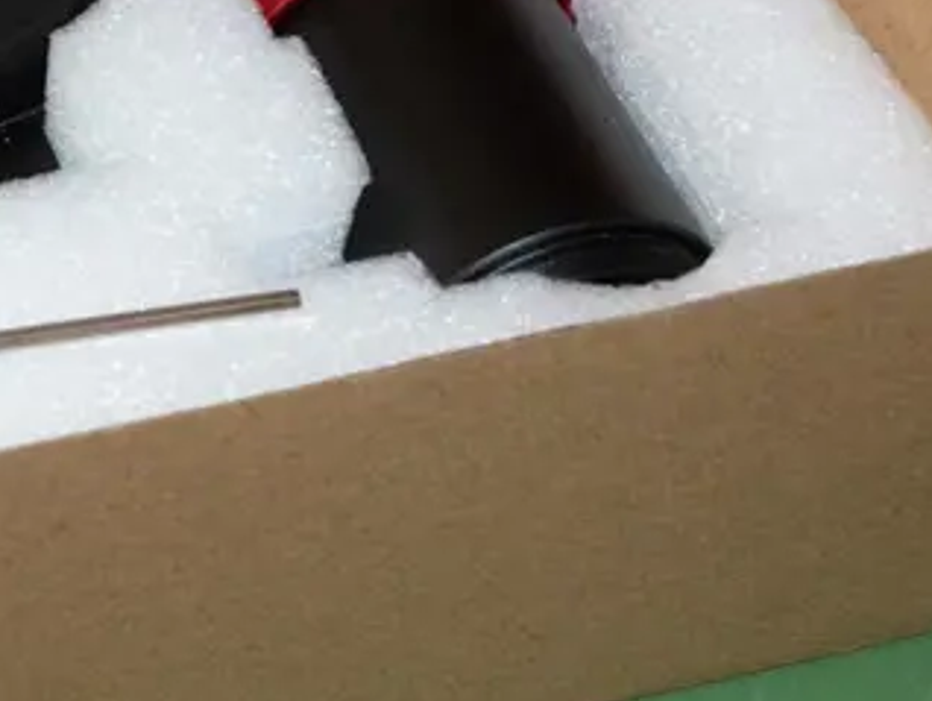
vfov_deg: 14.1
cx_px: -240
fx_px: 2775
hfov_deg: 18.0
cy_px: -62
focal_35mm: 103
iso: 3200
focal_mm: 16
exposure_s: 1/160
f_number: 5.6
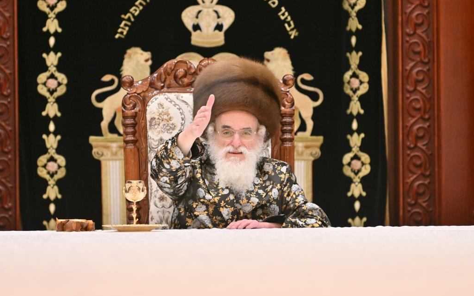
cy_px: 149
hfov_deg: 6.8
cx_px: 237
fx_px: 3965
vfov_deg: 4.3
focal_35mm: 307
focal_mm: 200
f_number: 2.8
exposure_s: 1/400
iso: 400
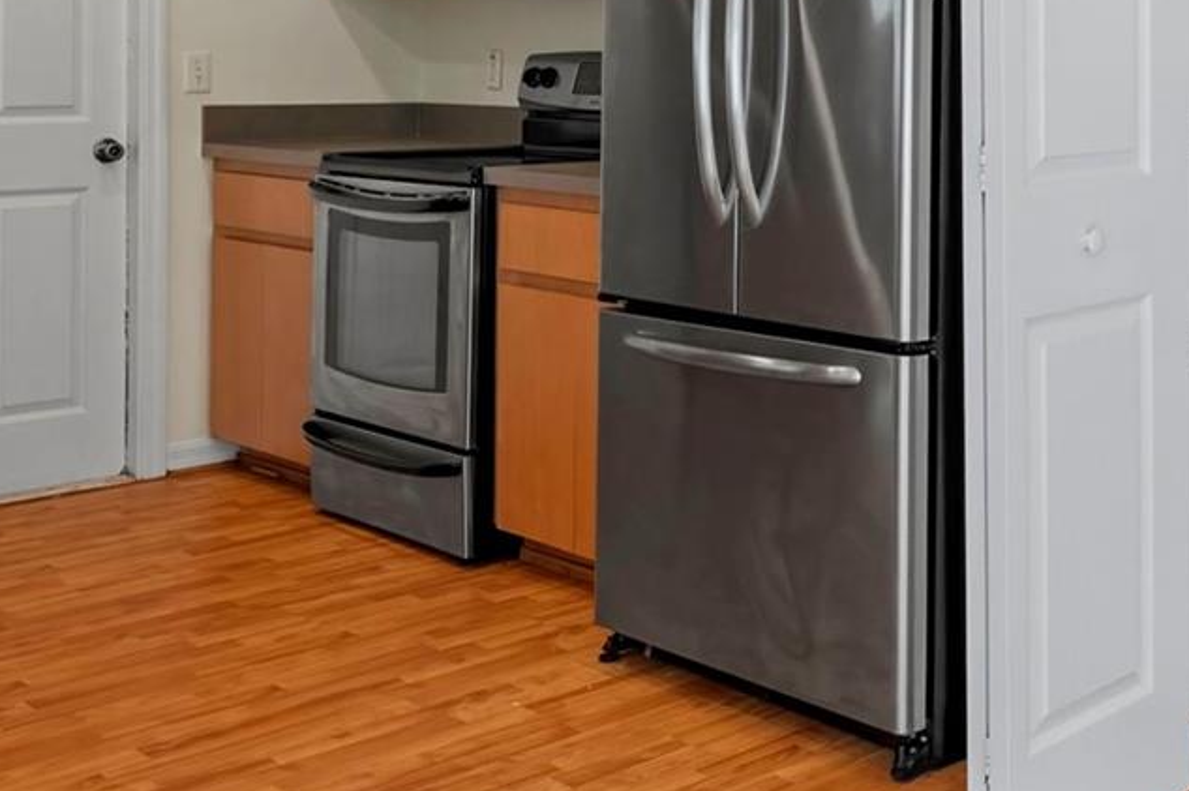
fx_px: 1749
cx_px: 1170
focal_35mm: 53
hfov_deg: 34.4
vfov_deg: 24.6
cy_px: 43
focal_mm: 14
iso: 1000
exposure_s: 1/8
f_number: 8
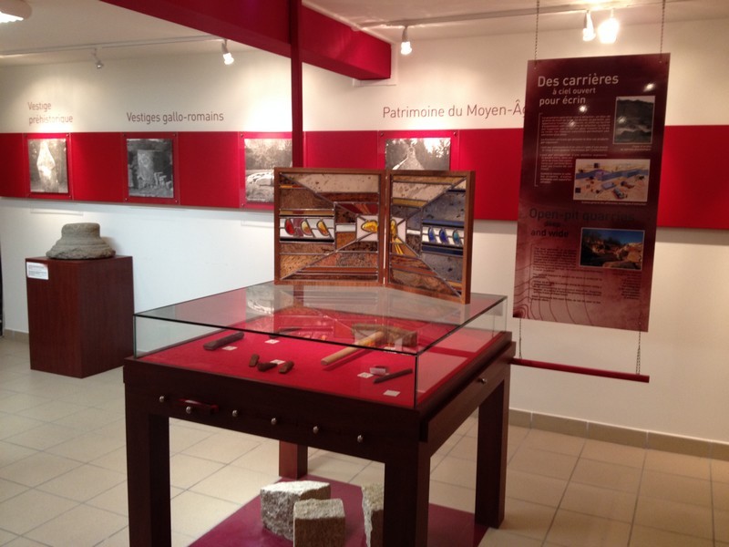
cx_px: 364
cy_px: 274
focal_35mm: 35
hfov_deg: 52.6
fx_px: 737
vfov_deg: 40.7
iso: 100
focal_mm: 4.28
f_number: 2.4
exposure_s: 1/20
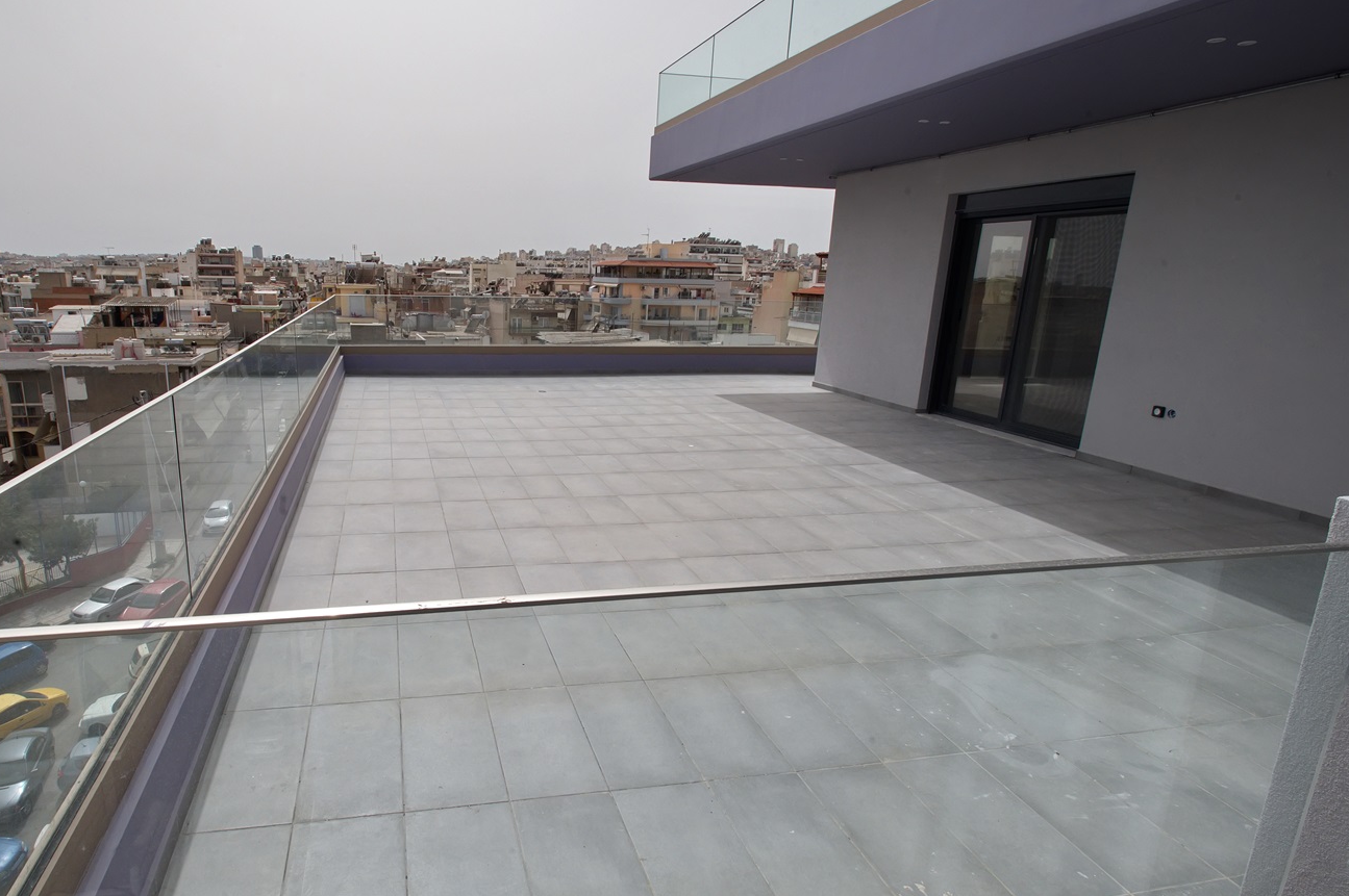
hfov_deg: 80.3
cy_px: 468
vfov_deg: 59.4
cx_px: 539
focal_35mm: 21
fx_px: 786
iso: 800
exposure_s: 1/1000
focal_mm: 17
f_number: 16
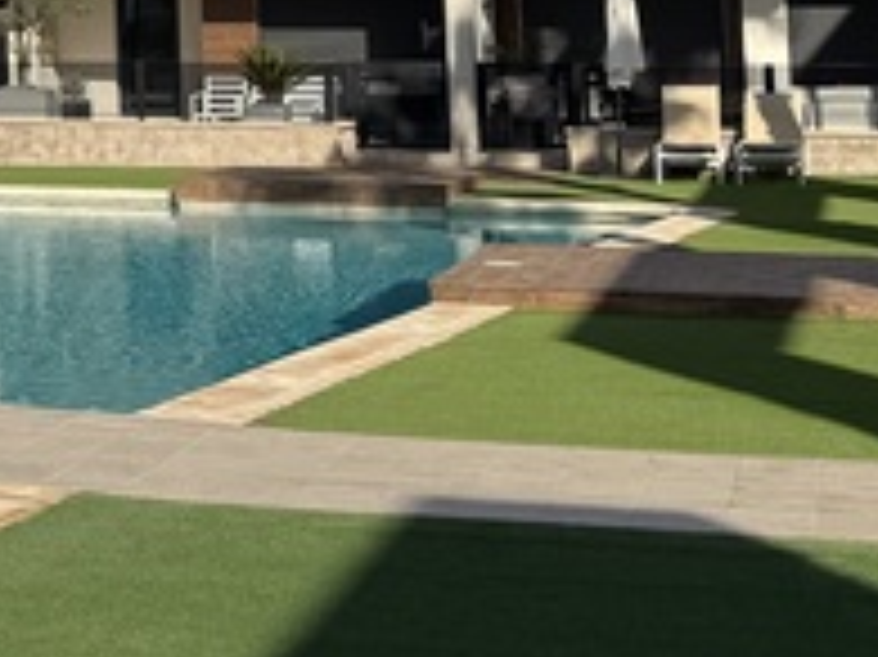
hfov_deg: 16.0
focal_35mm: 111
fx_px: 2814
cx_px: -513
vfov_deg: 12.8
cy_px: -236
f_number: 1.78
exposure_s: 1/5348
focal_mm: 6.76
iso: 80
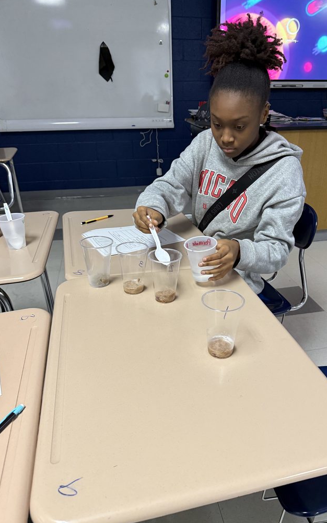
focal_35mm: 26
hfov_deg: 47.4
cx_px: 190
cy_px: 260
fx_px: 371
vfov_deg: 70.4
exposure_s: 1/60
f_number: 1.78
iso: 320
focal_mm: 6.76
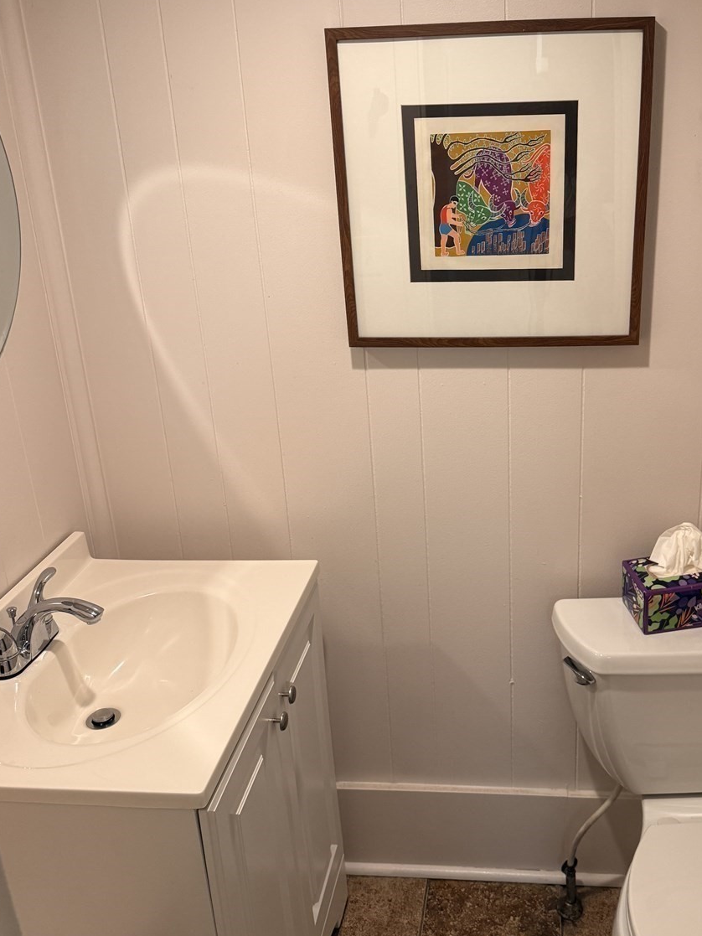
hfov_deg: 42.4
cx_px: 470
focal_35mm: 33
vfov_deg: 55.3
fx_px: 892
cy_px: 438
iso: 200
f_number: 1.78
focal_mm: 6.76
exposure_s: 1/120
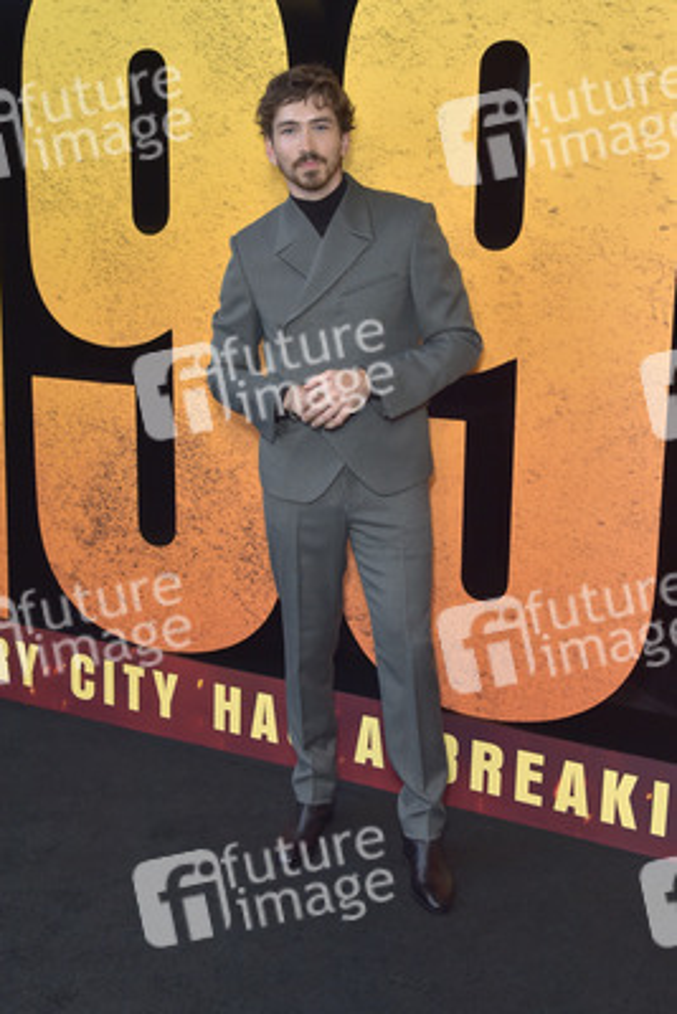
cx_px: 338
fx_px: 1071
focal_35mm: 38
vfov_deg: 50.7
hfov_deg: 35.1
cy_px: 507
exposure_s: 1/250
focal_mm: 38
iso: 640
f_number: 6.3
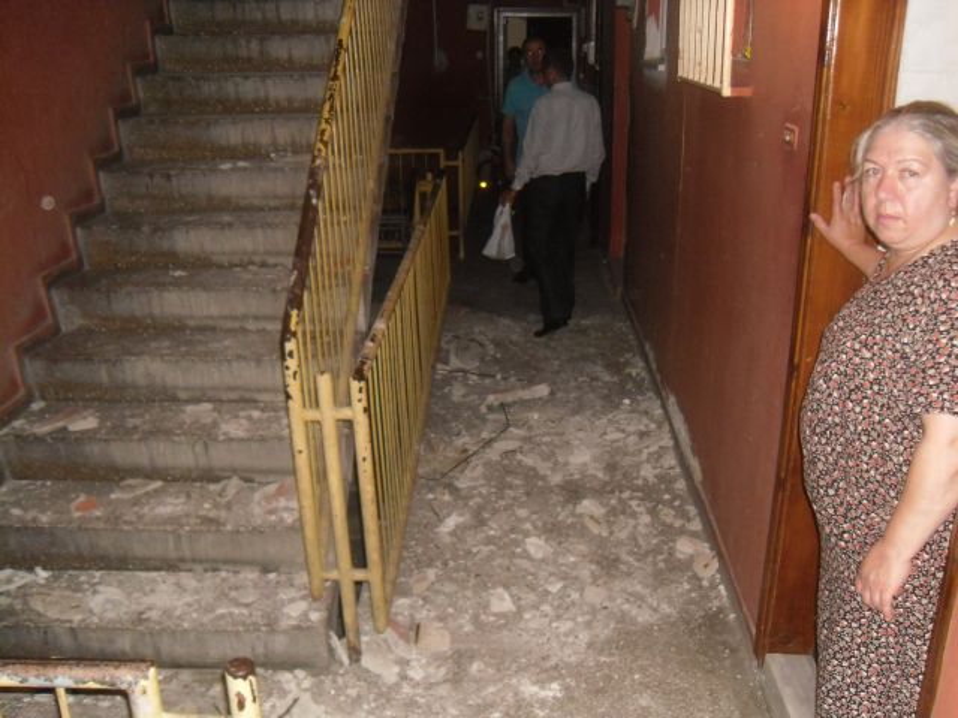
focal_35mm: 34
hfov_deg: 54.0
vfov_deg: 41.8
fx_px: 941
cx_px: 479
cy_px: 359
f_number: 2.8
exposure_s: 1/45
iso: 400
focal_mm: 6
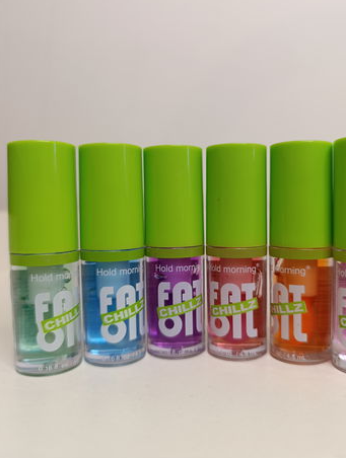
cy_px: 223
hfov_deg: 51.3
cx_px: 200
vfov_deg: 65.2
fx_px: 358
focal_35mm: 27
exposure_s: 1/100
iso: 500
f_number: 1.6
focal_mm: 6.14
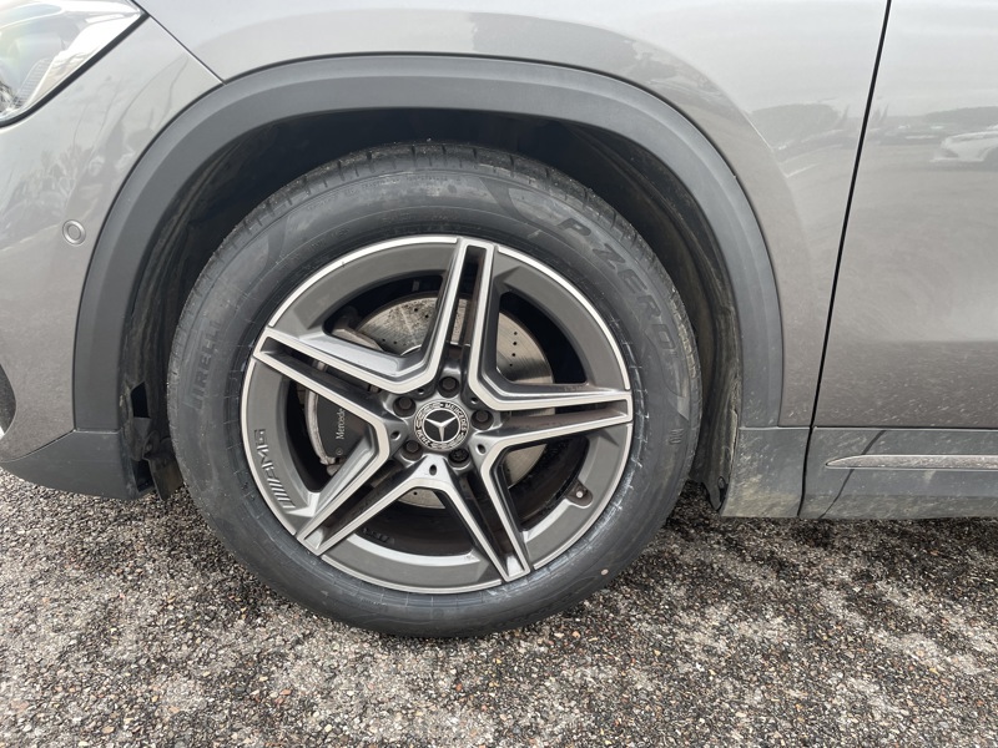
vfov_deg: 53.1
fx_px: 750
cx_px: 499
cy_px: 374
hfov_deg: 67.3
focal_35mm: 26
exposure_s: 1/121
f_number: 1.6
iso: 40
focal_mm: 4.2
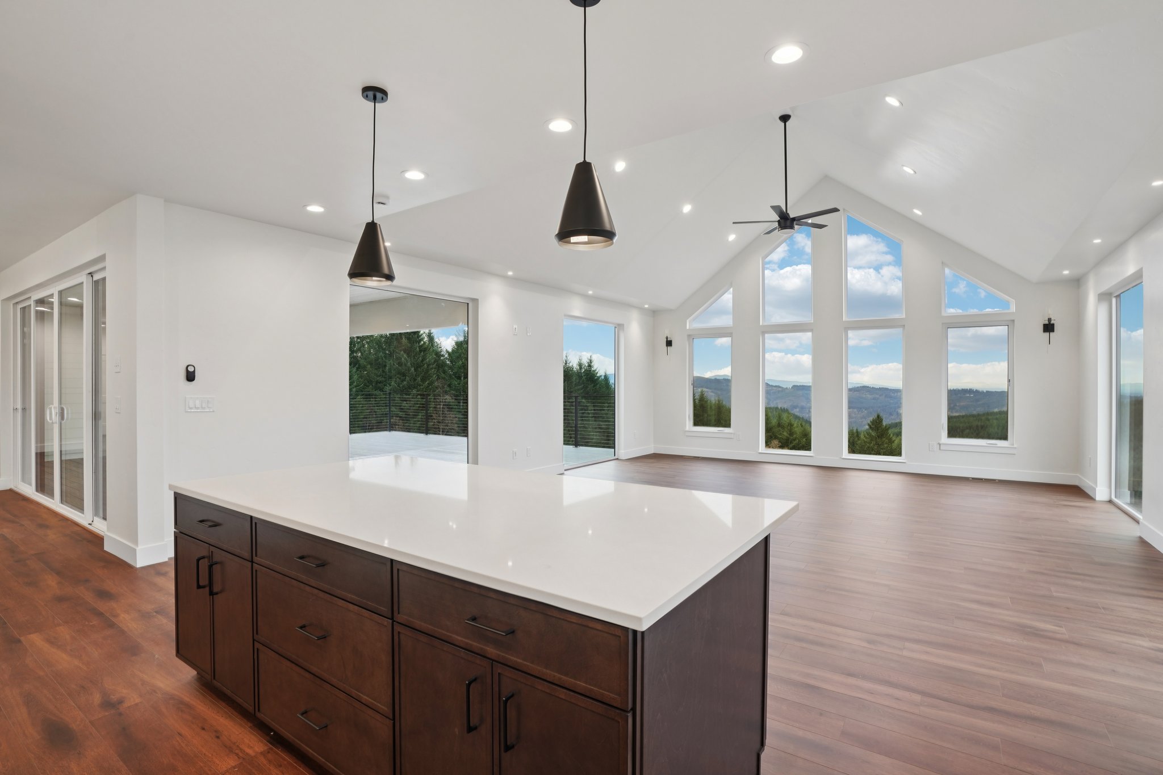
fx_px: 549
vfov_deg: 70.4
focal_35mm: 17
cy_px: 388
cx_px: 582
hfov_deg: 93.3
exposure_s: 1/40
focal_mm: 17
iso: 400
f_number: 8
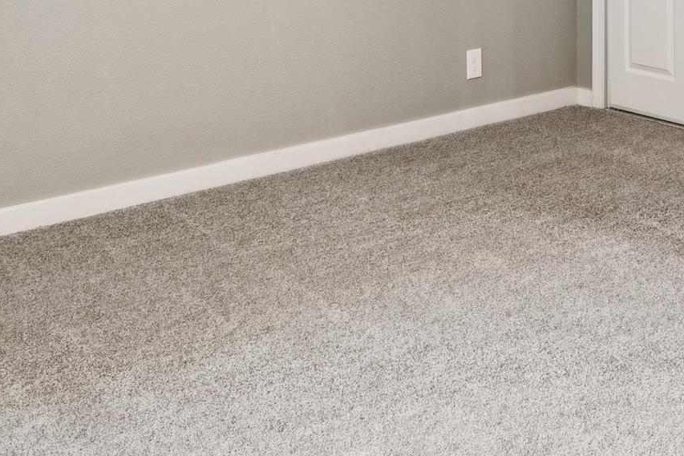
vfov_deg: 21.9
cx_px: 516
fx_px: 1047
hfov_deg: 35.4
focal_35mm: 55
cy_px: -154
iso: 400
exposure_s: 1/2
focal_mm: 15.3
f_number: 13
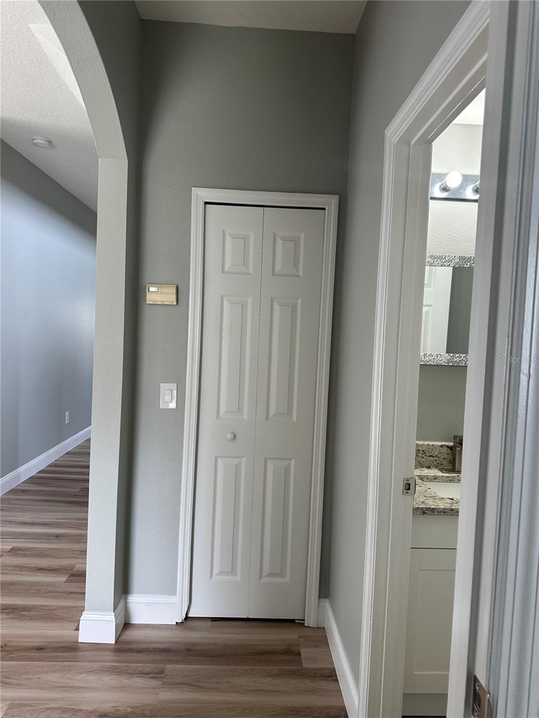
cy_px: 359
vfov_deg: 71.6
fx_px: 498
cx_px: 270
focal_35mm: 24
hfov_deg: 56.8
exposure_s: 1/120
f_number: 1.78
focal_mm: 6.86
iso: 80
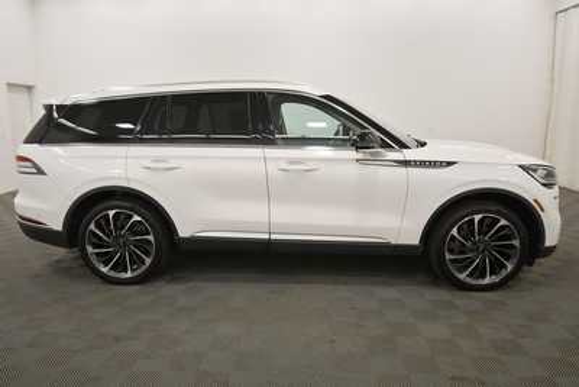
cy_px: 194
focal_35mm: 25
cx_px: 290
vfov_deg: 51.3
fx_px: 402
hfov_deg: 71.5
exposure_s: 1/250
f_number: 5.3
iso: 800
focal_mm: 17
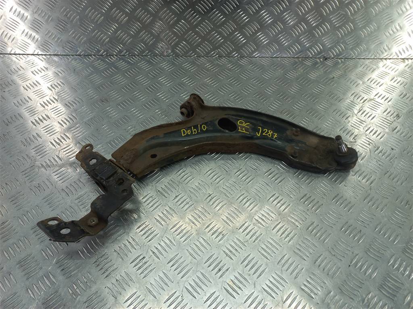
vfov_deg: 54.9
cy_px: 154
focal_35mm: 25
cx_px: 206
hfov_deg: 69.4
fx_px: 298
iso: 40
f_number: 1.8
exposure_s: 1/50
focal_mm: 4.6
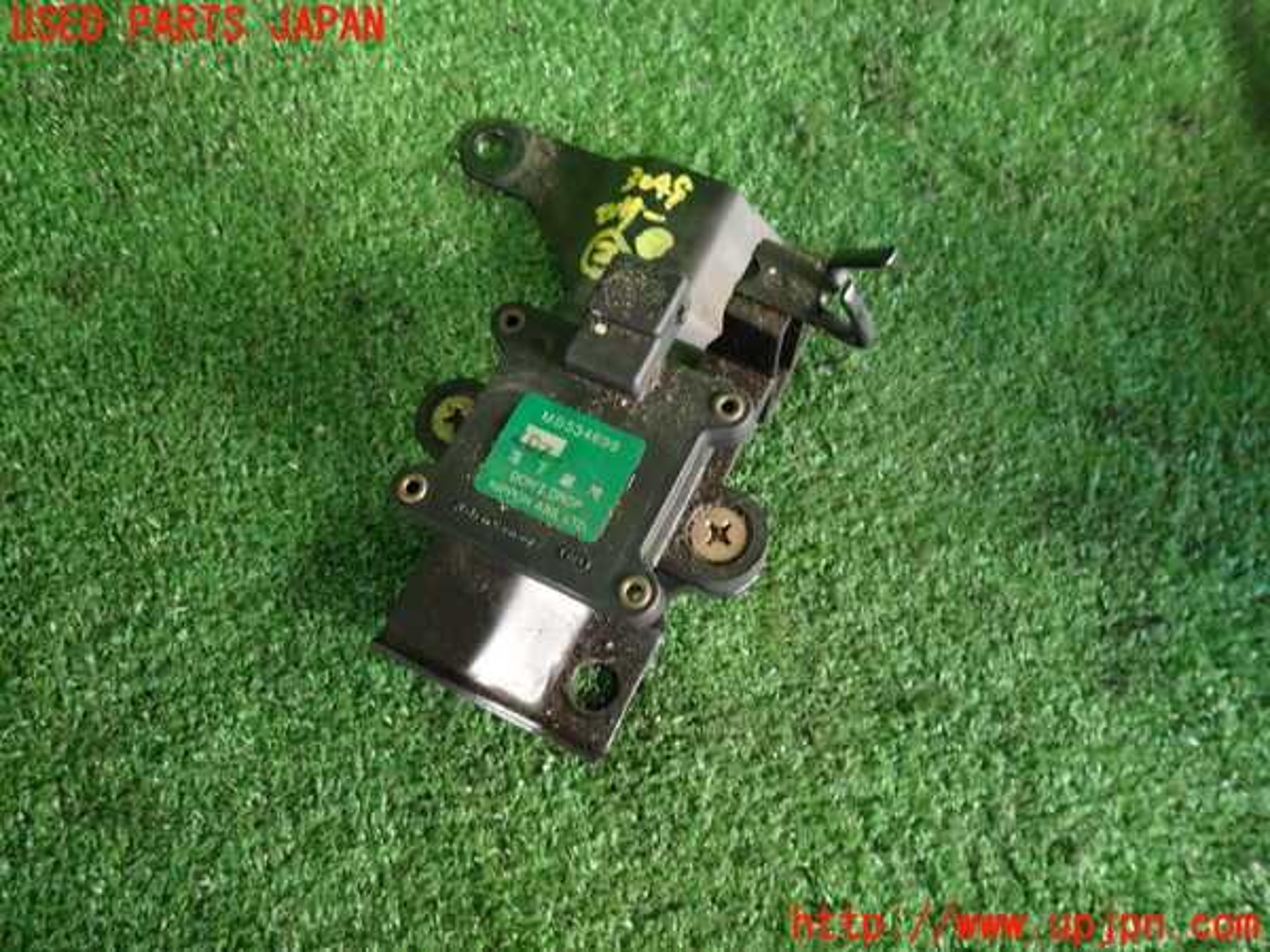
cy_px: 476
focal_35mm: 25
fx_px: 917
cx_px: 635
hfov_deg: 69.4
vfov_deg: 54.9
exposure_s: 1/60
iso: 160
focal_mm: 4.5
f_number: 2
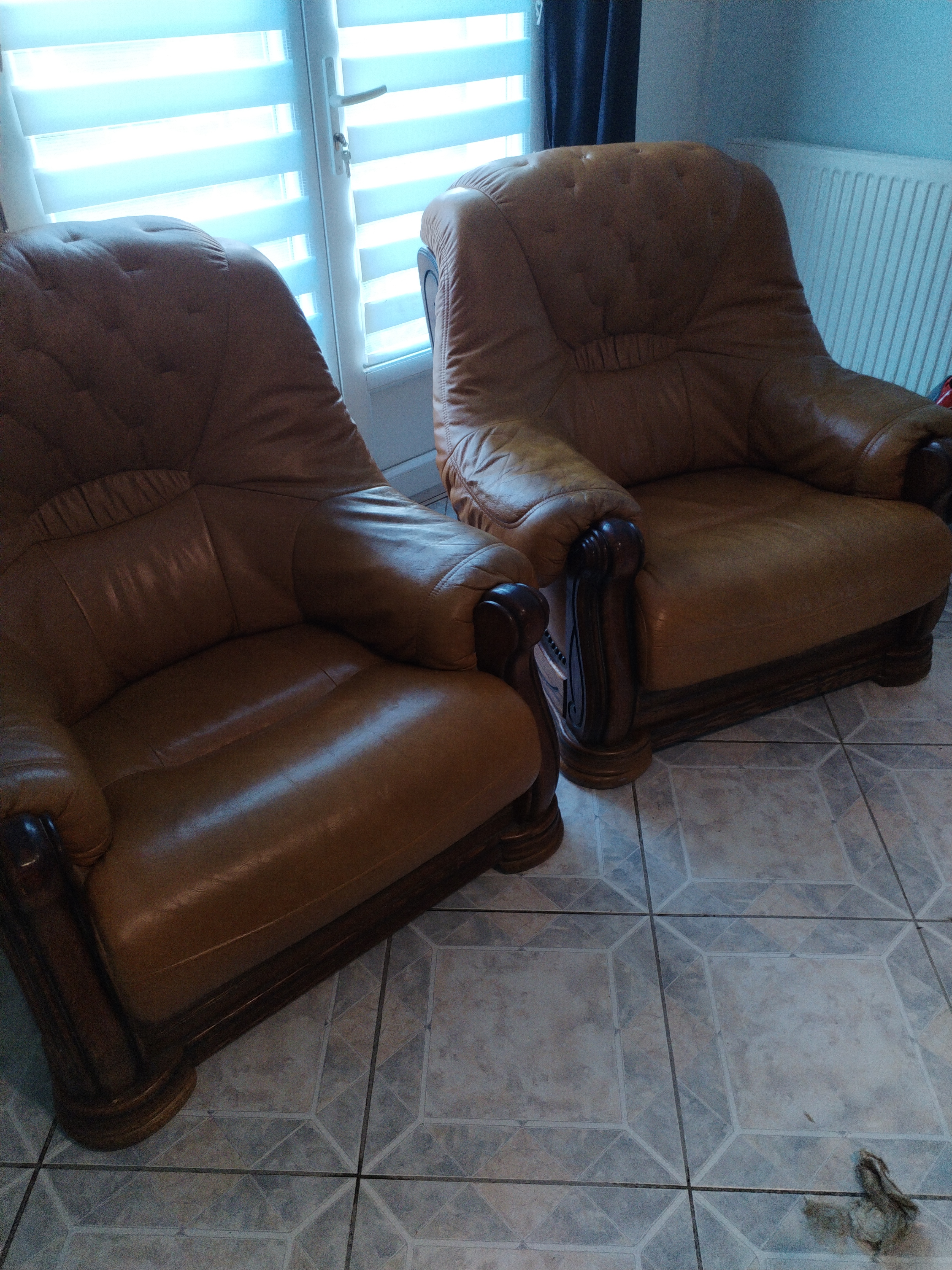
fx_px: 1063
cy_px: 635
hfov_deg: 48.2
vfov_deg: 61.7
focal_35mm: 29
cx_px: 476
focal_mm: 4.75
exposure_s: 1/25
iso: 399
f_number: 1.8
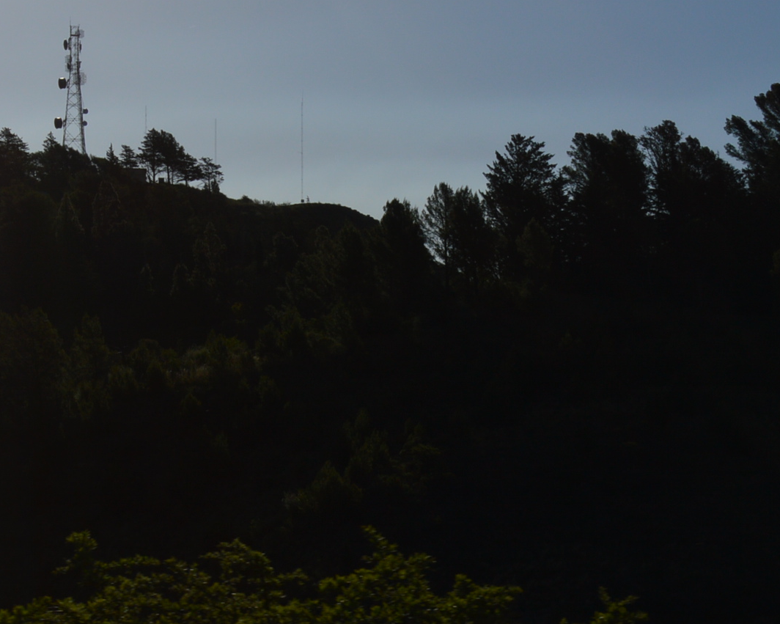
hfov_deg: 15.8
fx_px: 2662
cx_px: -237
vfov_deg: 13.1
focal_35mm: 115
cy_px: -40
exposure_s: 1/640
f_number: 13
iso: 100
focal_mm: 29
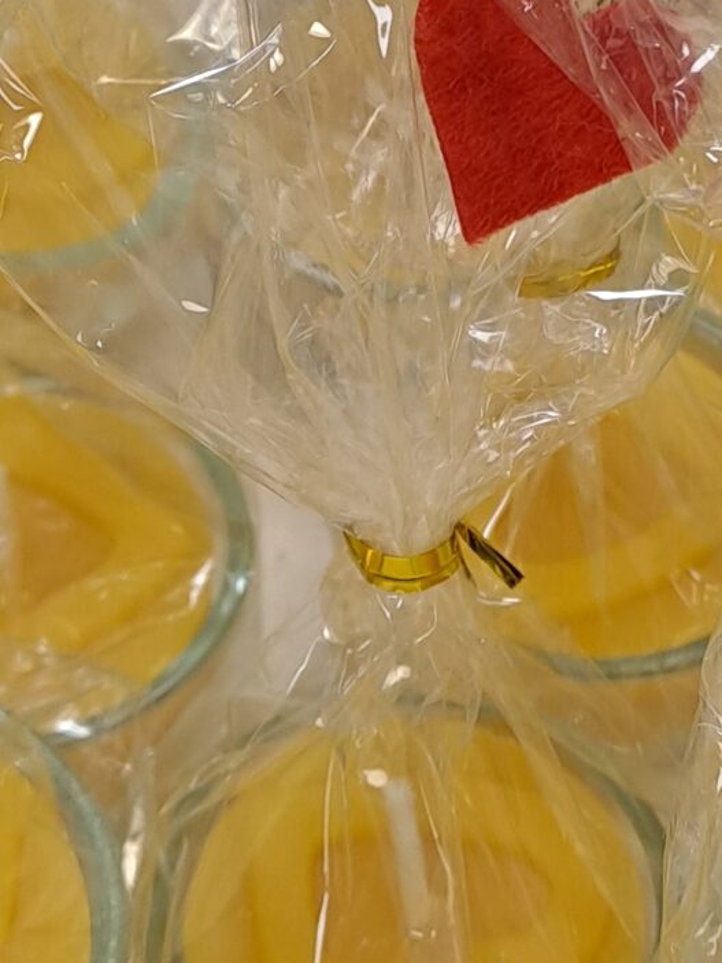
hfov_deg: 16.2
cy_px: 208
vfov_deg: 21.3
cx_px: 504
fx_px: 2531
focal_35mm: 91
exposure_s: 1/50
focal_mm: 4.65
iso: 64
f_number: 1.8
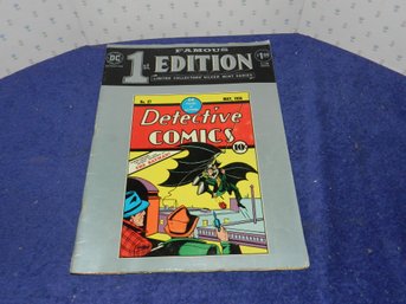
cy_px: 152
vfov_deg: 49.7
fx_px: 328
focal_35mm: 28
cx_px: 203
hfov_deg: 63.5
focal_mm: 5
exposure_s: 1/30
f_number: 3.6
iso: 200
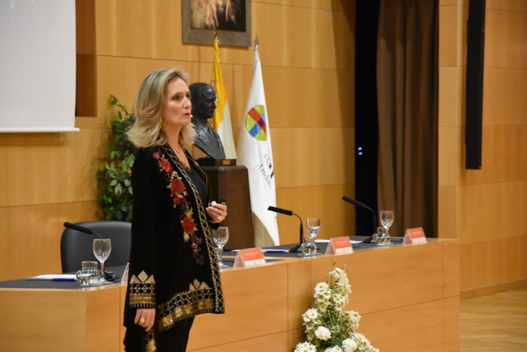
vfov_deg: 8.7
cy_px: 176
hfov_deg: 13.0
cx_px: 264
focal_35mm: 158
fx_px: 2306
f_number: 5.6
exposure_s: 1/60
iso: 9000
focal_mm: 105
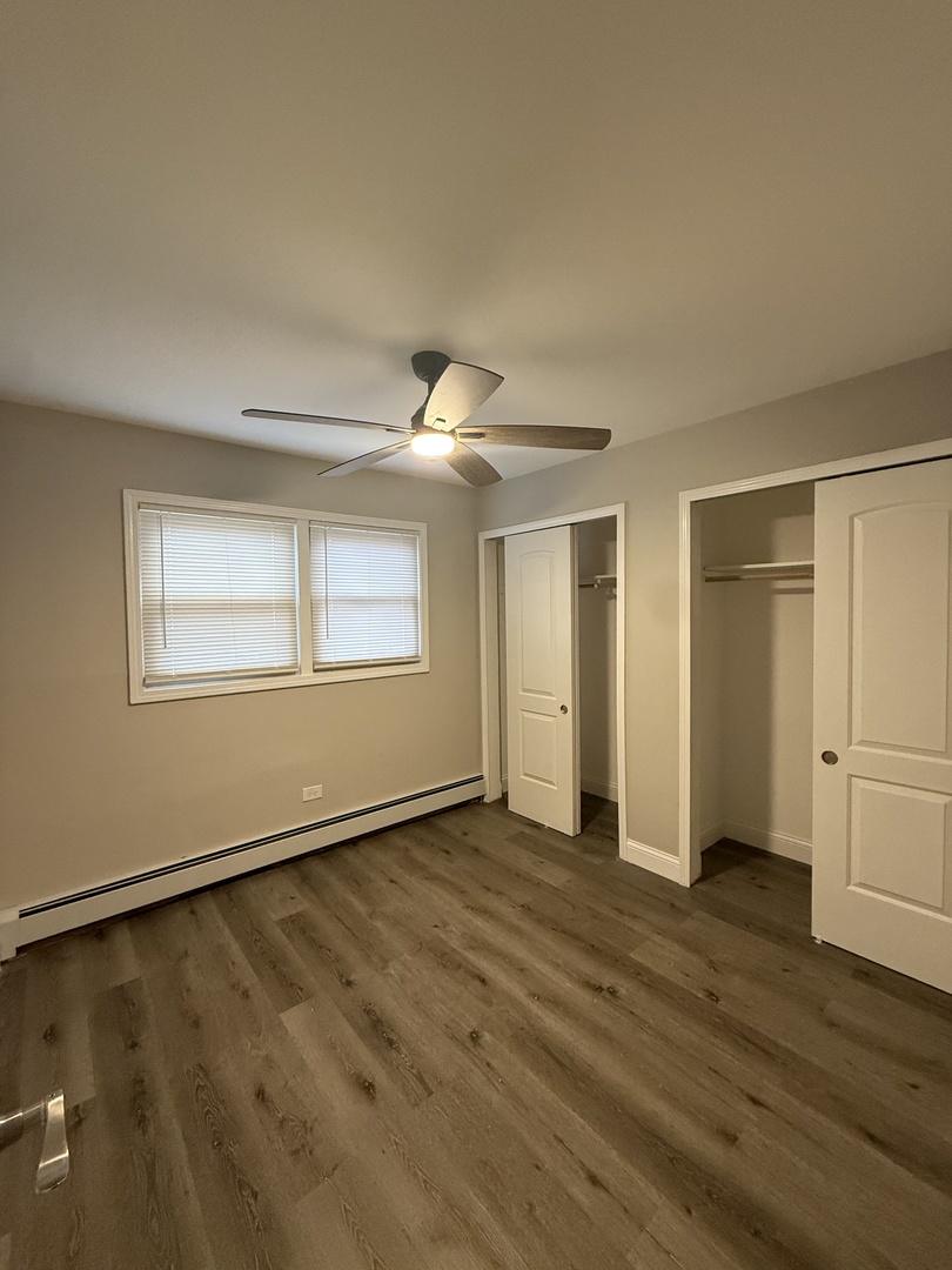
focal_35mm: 14
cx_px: 476
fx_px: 513
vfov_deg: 102.1
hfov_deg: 85.7
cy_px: 635
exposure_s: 1/120
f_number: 2.2
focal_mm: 2.22
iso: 500
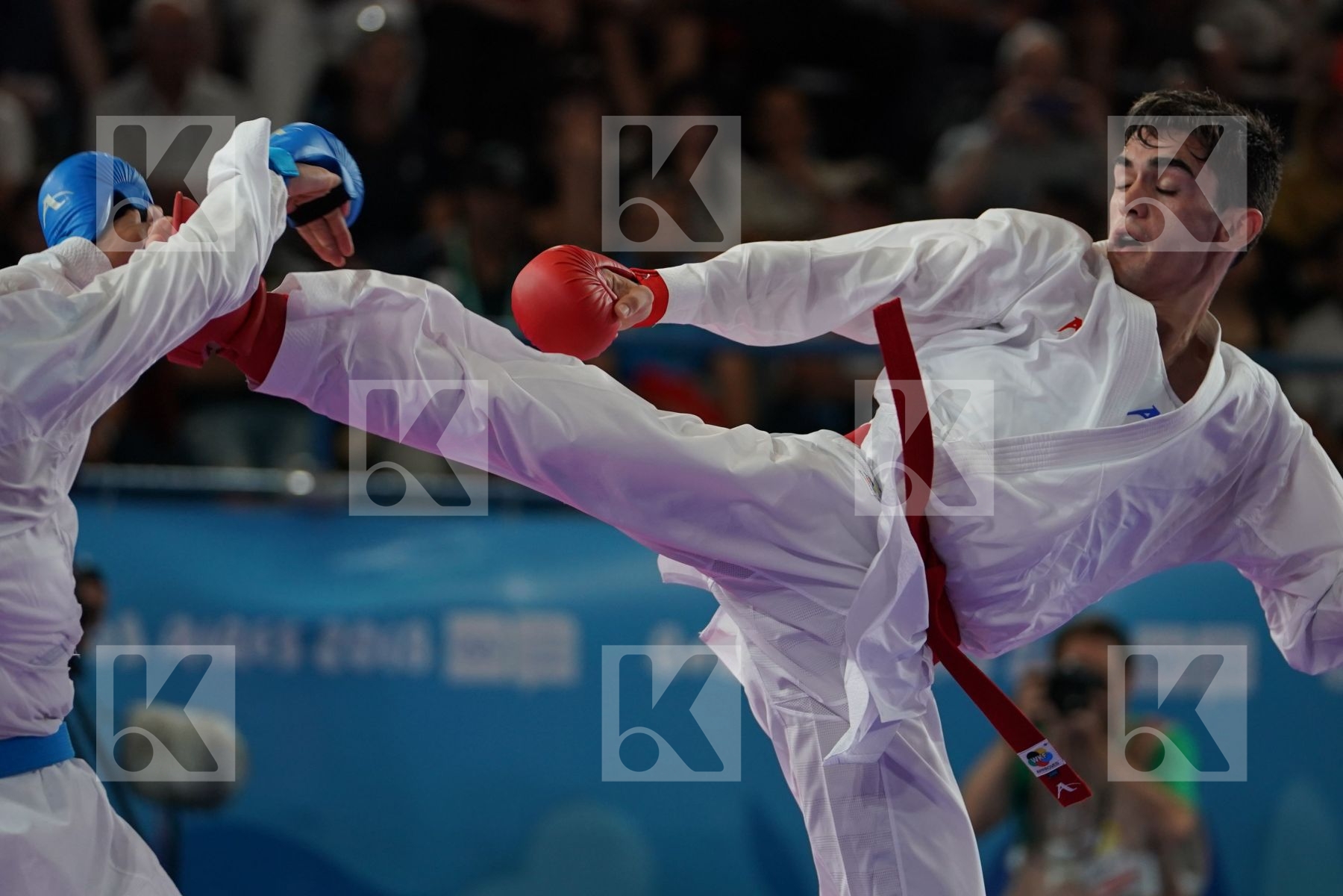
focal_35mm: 237
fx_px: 8841
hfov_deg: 8.7
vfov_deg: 5.8
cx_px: 672
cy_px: 448
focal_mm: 158
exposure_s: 1/1000
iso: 1000
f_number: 2.8
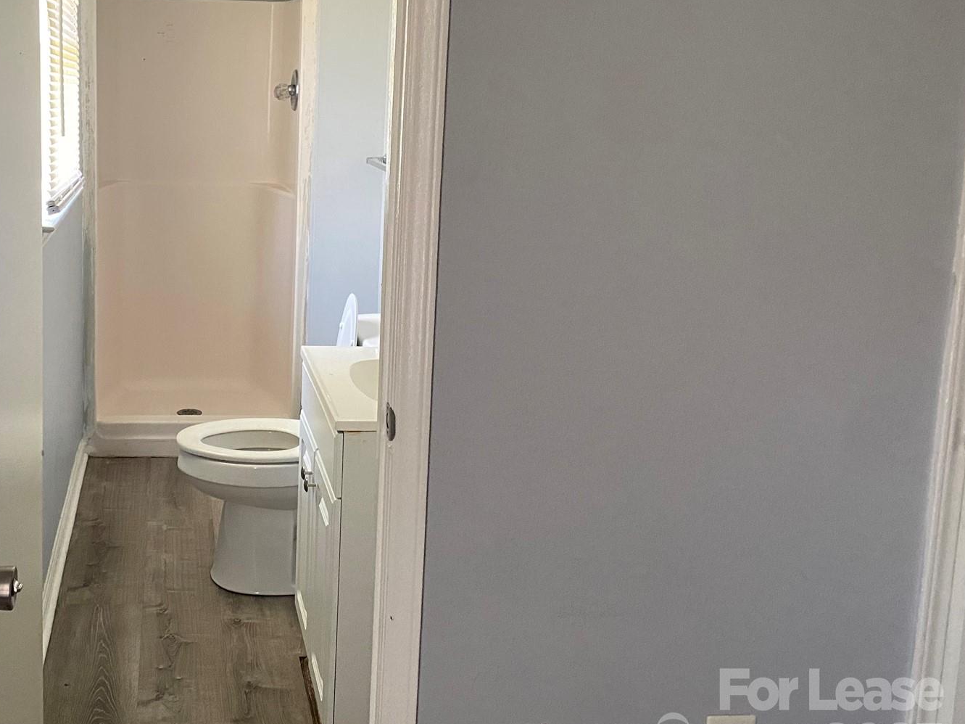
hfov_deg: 45.4
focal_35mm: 40
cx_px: 256
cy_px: 247
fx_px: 1115
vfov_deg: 35.6
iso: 320
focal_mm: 4.25
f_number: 1.8
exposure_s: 1/60
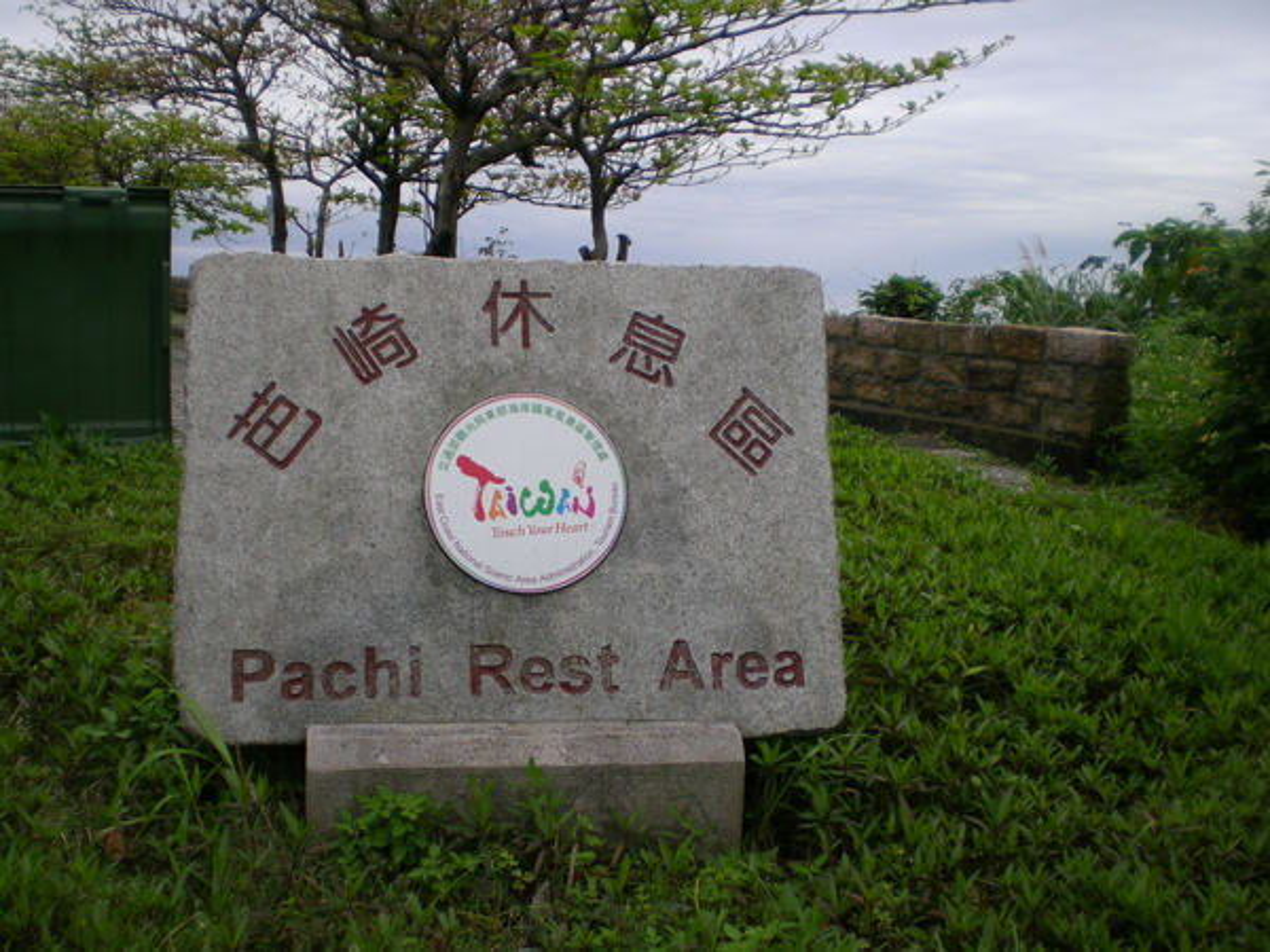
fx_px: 1394
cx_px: 635
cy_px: 476
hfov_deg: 49.0
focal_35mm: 38
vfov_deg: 37.7
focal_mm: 6.3
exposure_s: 1/267
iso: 50
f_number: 3.1
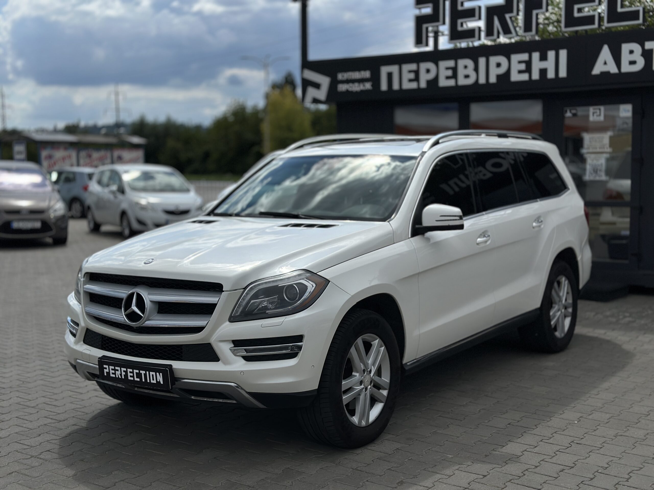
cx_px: 327
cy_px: 245
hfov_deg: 39.7
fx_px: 907
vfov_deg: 30.3
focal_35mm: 48
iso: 100
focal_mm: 6.86
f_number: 1.78
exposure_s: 1/18868
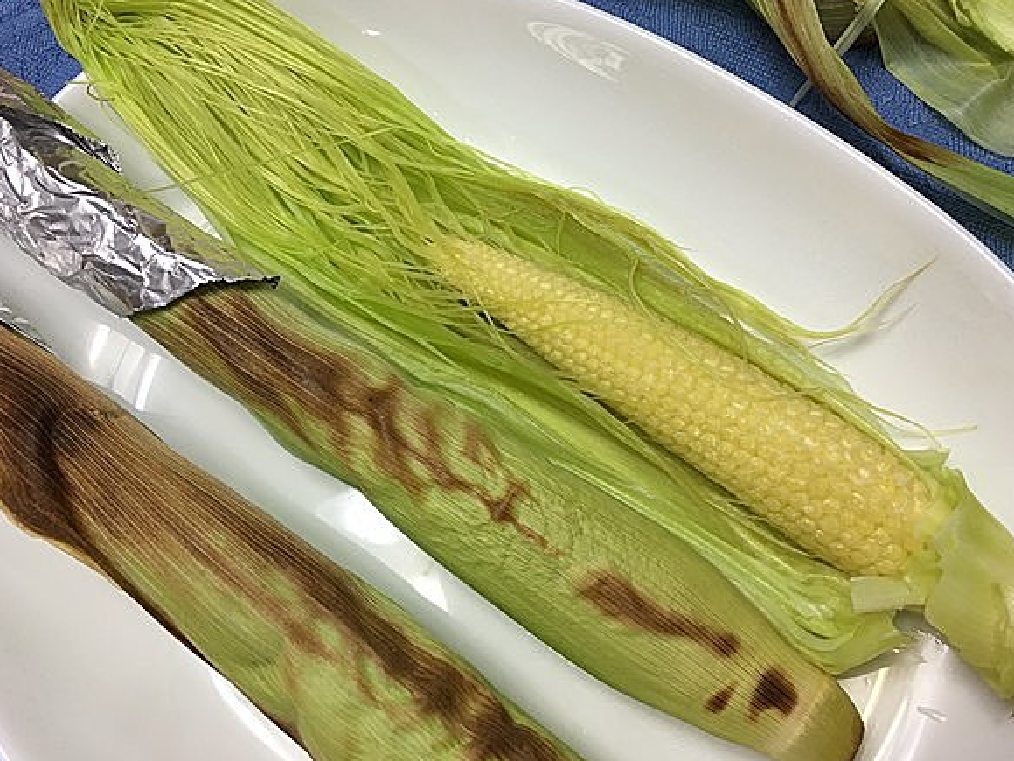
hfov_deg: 60.0
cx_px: 509
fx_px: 879
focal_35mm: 30
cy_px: 376
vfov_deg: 46.8
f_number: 2.2
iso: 40
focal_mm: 4.15
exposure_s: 1/15
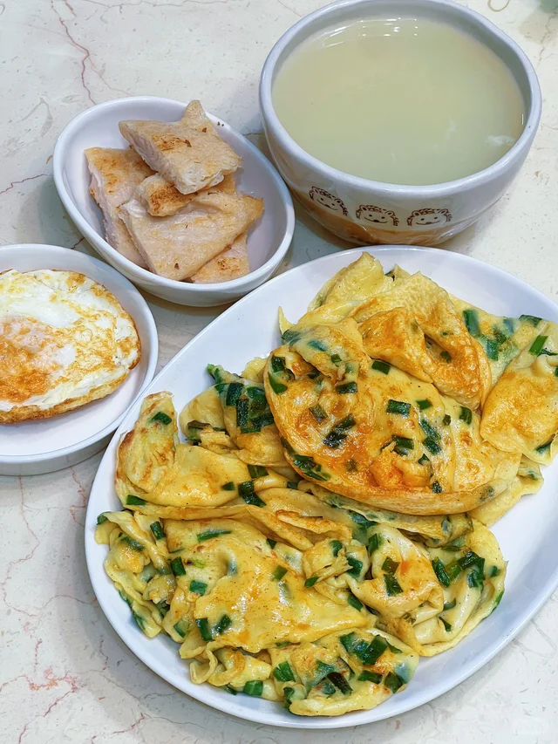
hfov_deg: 19.1
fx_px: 1655
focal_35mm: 77
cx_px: 279
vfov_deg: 25.3
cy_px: 372
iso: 200
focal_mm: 9
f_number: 2.8
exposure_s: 1/50
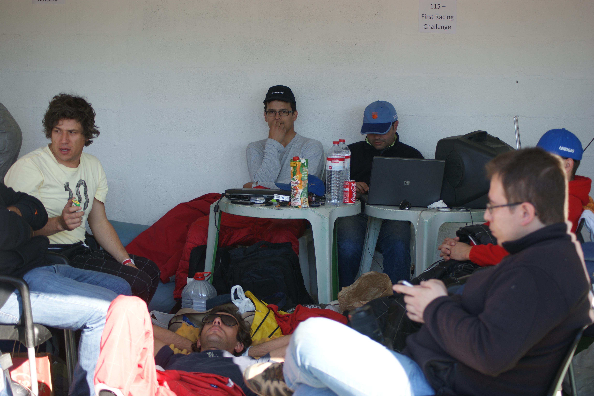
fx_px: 1360
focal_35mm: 82
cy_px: 198
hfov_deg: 24.6
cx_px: 297
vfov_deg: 16.5
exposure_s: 1/125
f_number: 4.5
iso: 100
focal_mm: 55
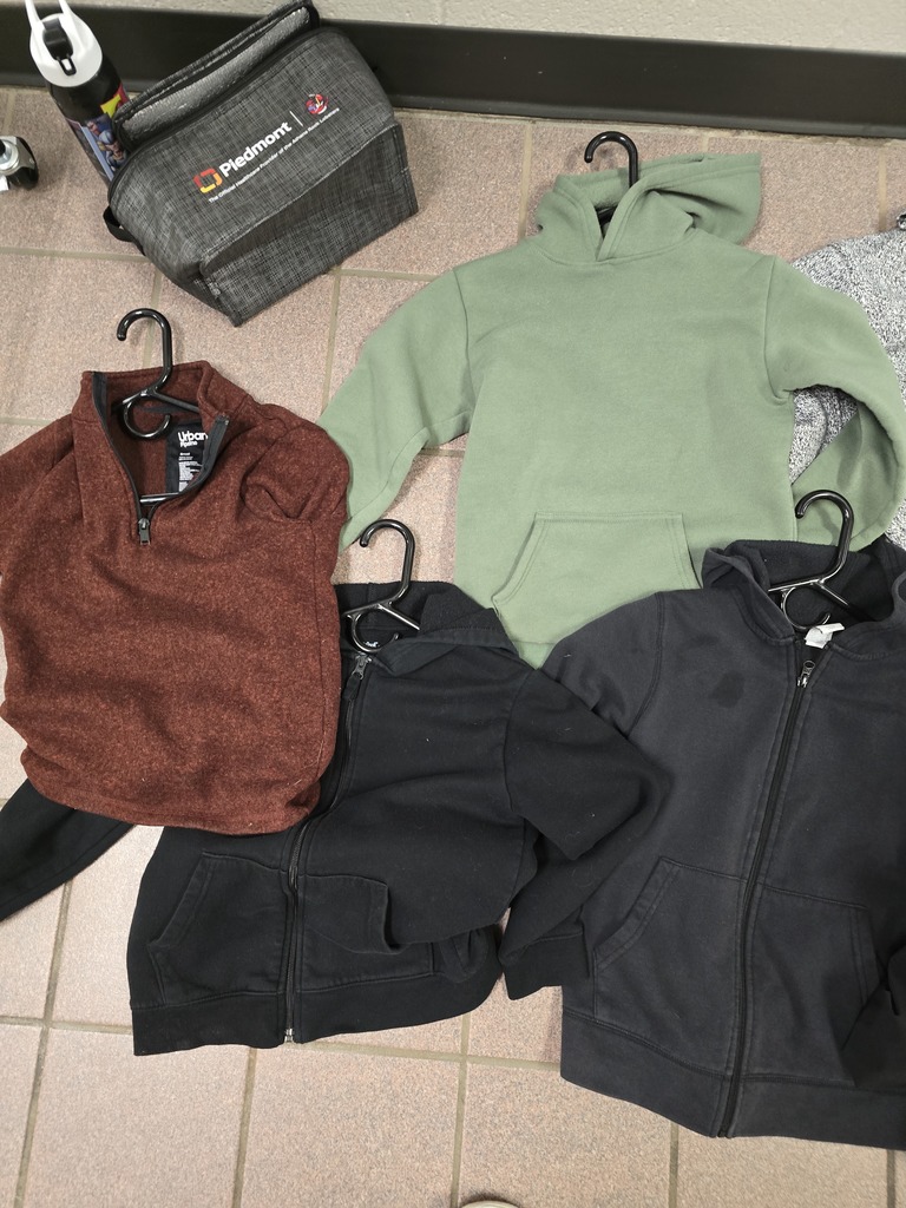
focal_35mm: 23
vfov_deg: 73.9
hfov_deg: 58.9
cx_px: 453
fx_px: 803
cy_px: 604
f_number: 1.7
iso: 800
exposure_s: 1/60
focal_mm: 6.3
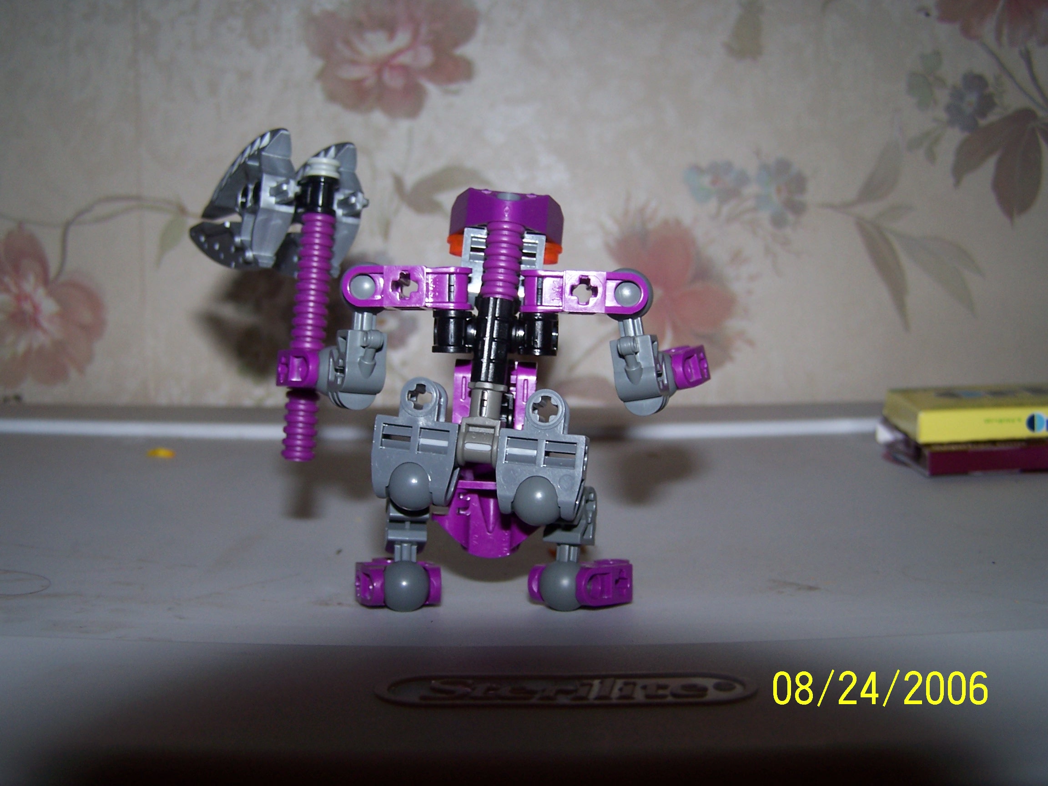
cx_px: 524
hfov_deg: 49.0
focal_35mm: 38
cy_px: 393
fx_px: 1150
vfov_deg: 37.7
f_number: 2.8
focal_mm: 6.3
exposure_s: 1/60
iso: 80
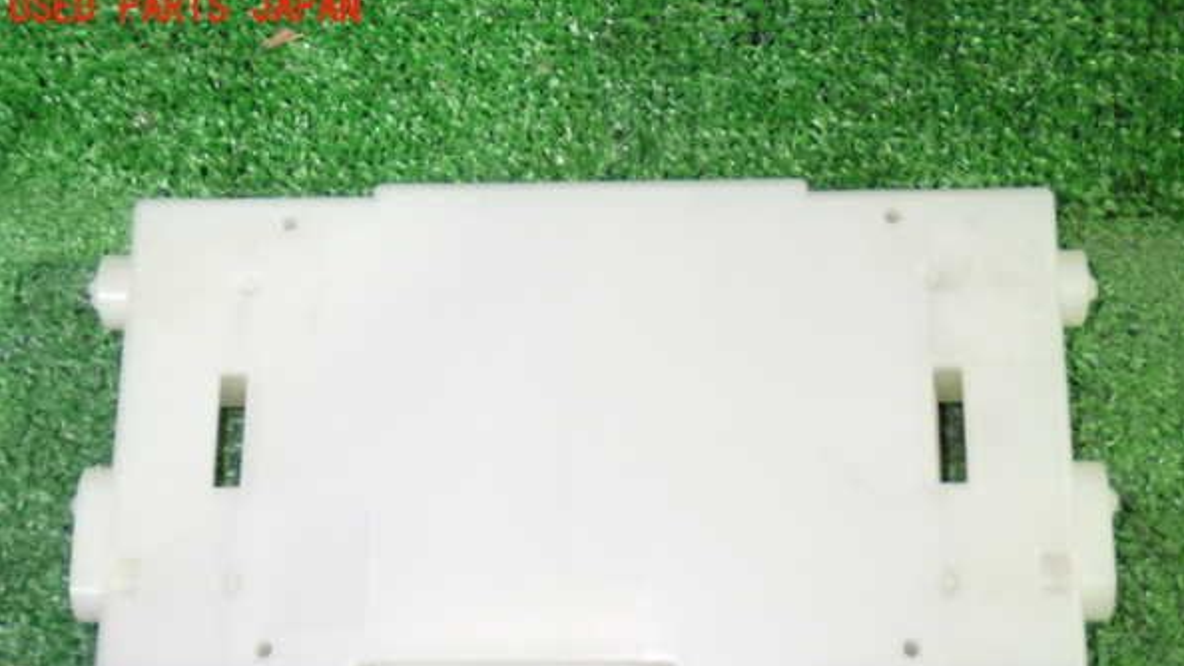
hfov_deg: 37.9
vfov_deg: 21.8
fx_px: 1727
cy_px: 433
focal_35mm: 55
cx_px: 596
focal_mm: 9.01
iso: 800
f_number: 3.2
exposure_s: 1/30
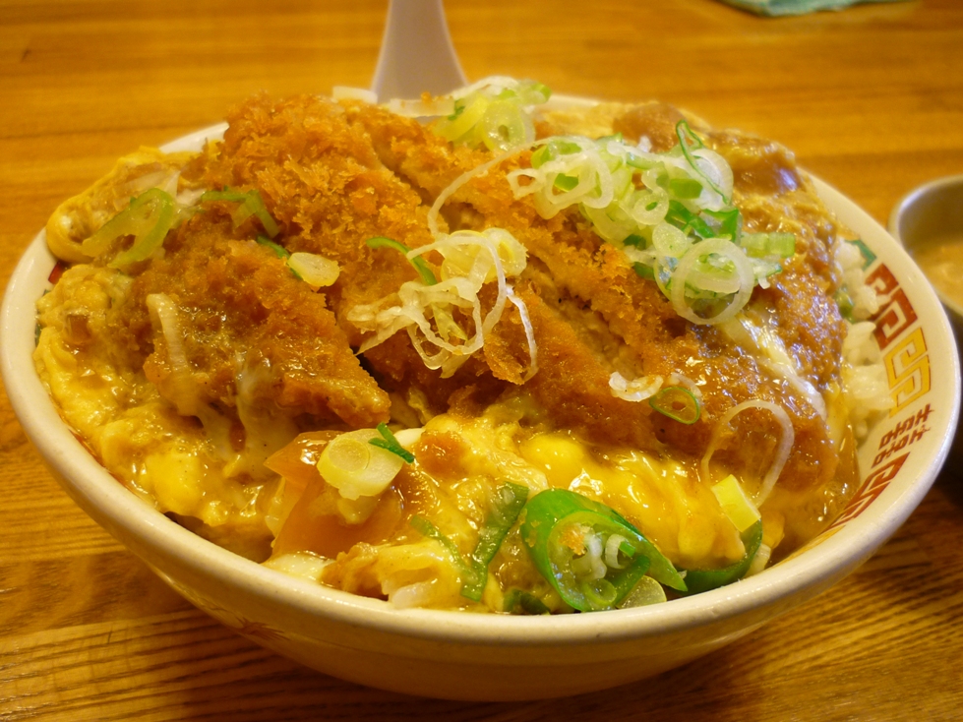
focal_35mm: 33
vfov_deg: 42.9
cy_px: 361
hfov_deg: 55.4
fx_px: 918
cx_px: 482
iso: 160
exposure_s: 1/30
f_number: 2.8
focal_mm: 5.5
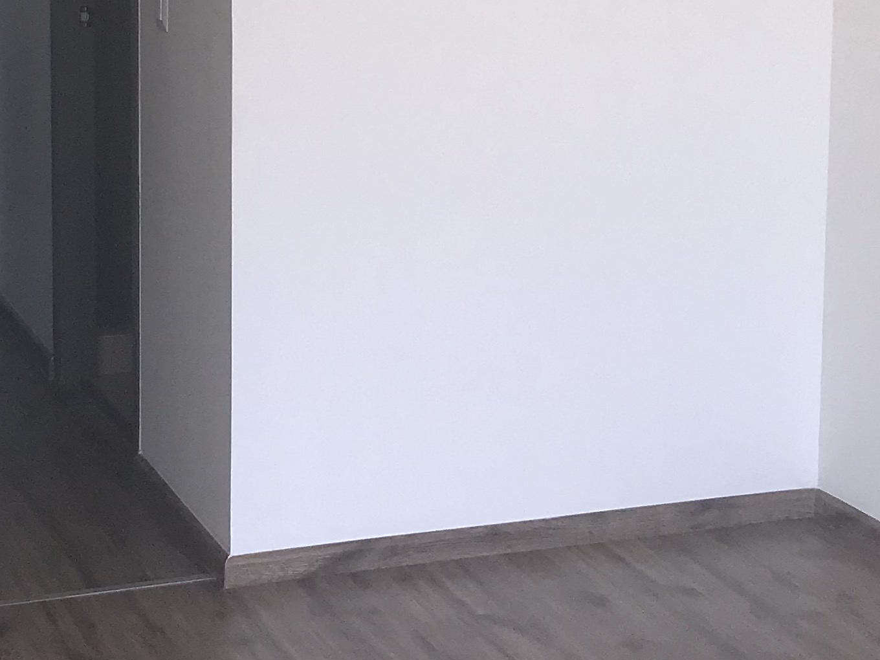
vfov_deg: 17.5
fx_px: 2110
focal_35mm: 83
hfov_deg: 23.5
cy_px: 36
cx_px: 342
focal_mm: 3.99
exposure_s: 1/595
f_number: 1.8
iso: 20
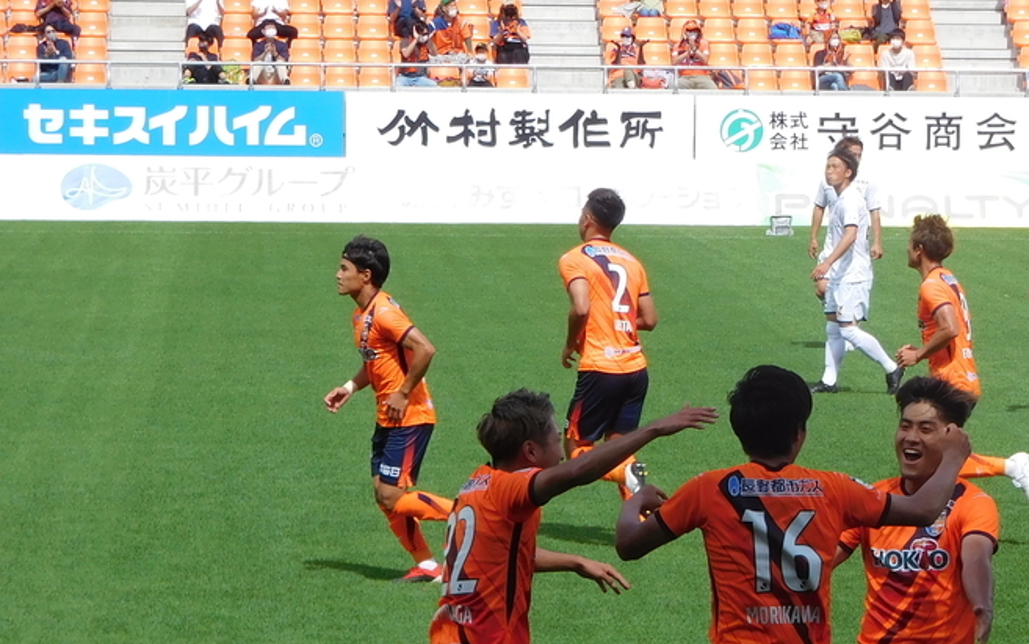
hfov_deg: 8.6
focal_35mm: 242
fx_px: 6788
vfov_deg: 5.4
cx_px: 924
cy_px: 552
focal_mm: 22.3
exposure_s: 1/500
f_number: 5
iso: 125
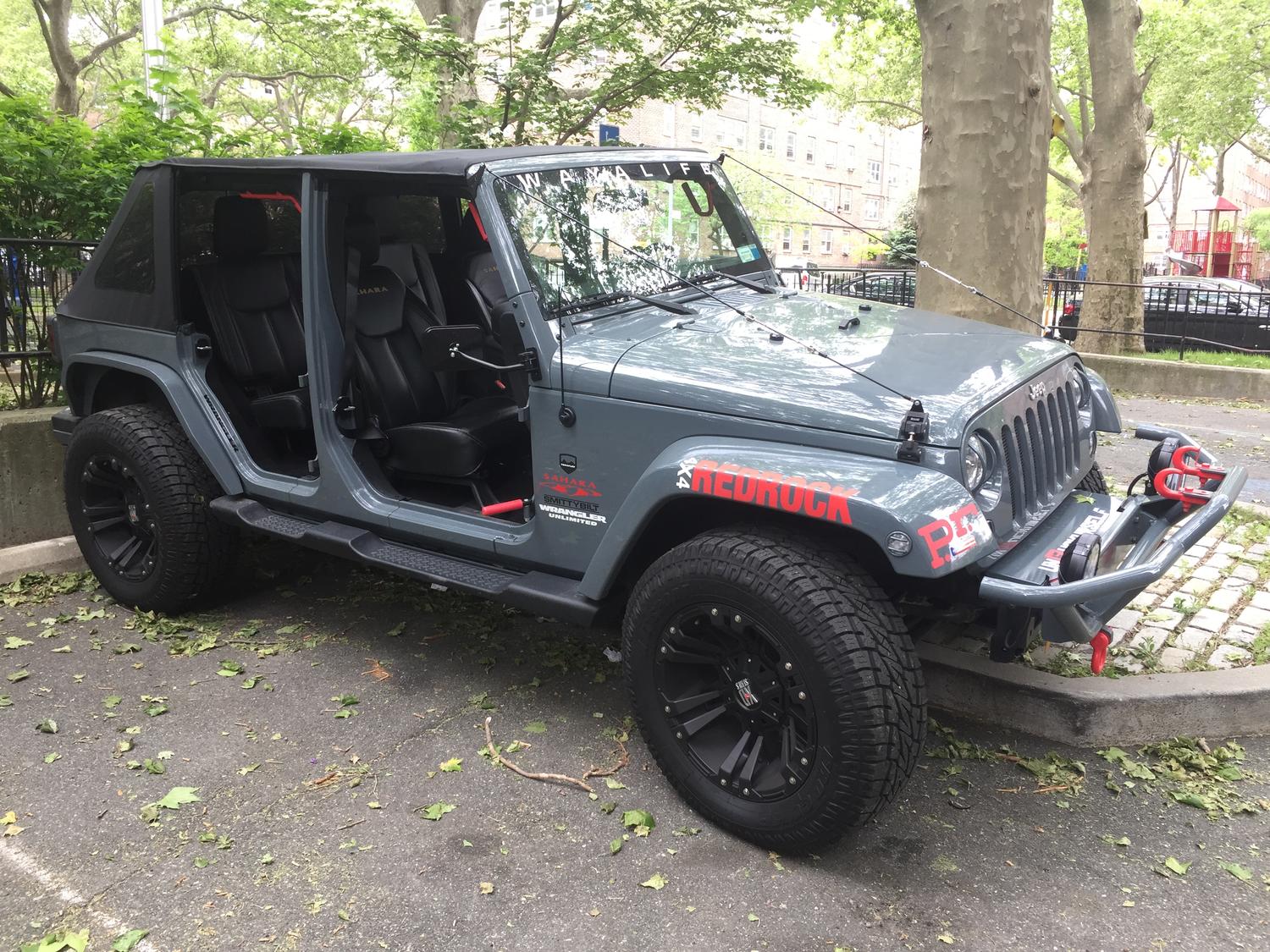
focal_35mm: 29
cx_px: 635
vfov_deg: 48.2
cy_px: 476
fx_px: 1064
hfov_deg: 61.7
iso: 40
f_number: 2.2
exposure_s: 1/60
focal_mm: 4.15
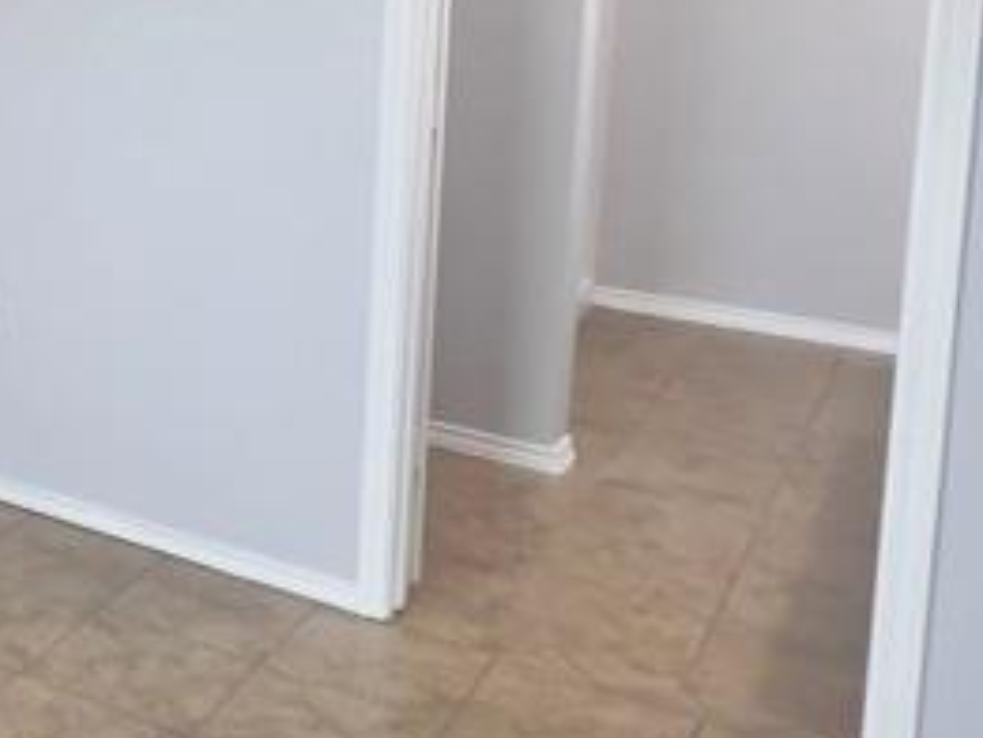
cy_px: 38
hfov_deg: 28.2
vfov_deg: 27.3
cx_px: -399
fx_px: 1449
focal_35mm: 51
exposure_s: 1/60
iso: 64
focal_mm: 1.57
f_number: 1.8
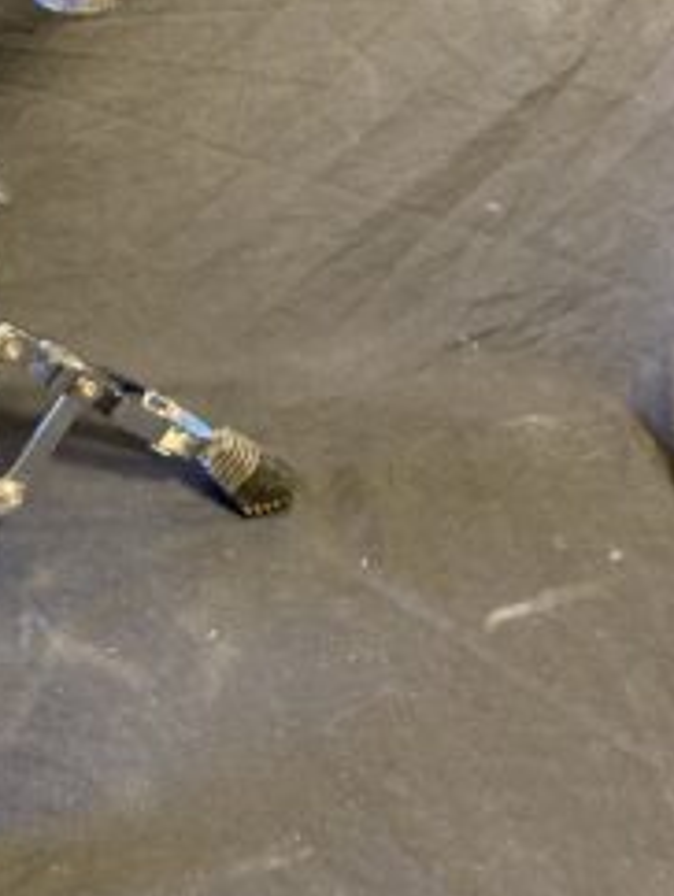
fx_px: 1348
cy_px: 163
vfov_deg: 35.4
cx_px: 67
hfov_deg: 27.1
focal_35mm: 52
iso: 320
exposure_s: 1/40
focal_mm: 3.99
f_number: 1.8
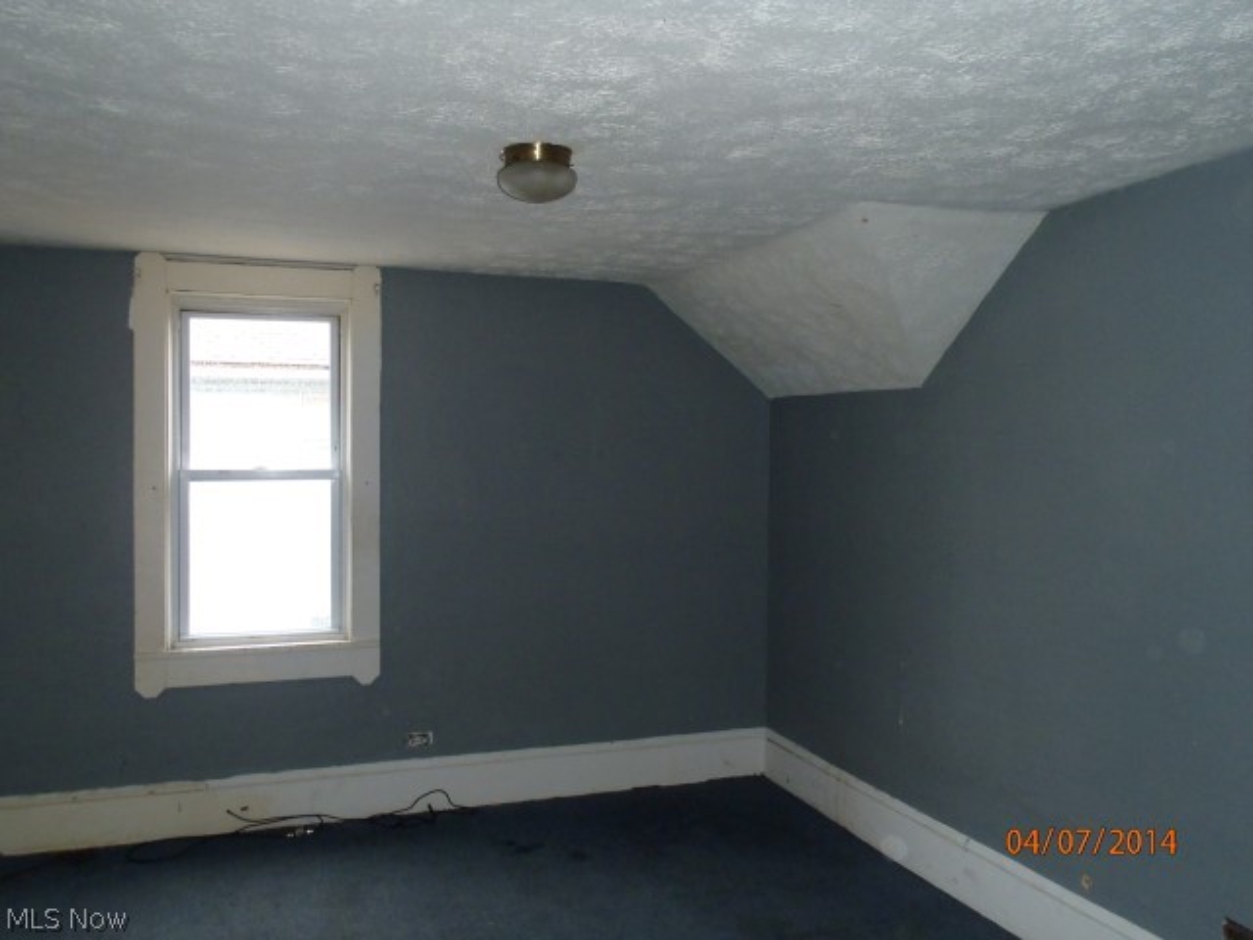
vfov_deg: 49.7
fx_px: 1014
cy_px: 470
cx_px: 626
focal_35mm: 28
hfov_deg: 63.4
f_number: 3.9
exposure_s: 1/30
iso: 250
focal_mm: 5
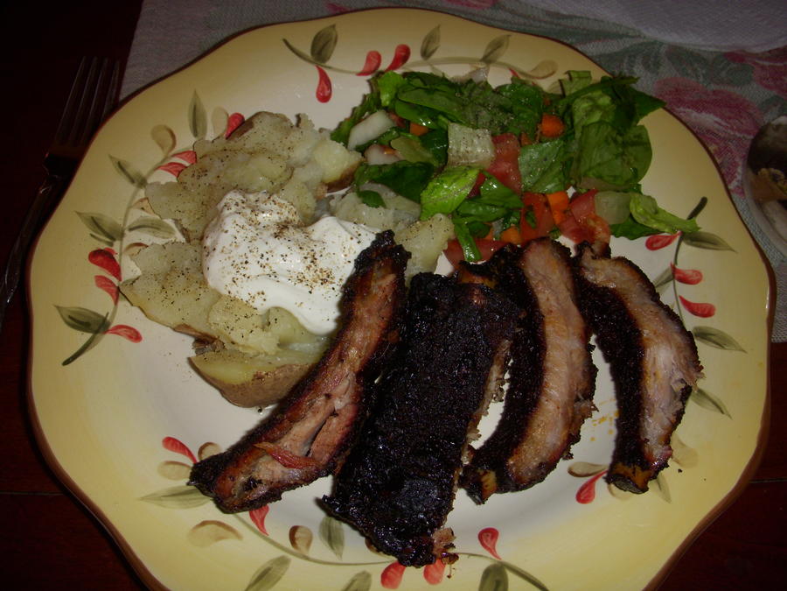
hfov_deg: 49.0
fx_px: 864
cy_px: 296
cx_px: 394
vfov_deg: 37.7
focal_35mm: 38
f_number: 3.3
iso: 100
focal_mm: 6.3
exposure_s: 1/30
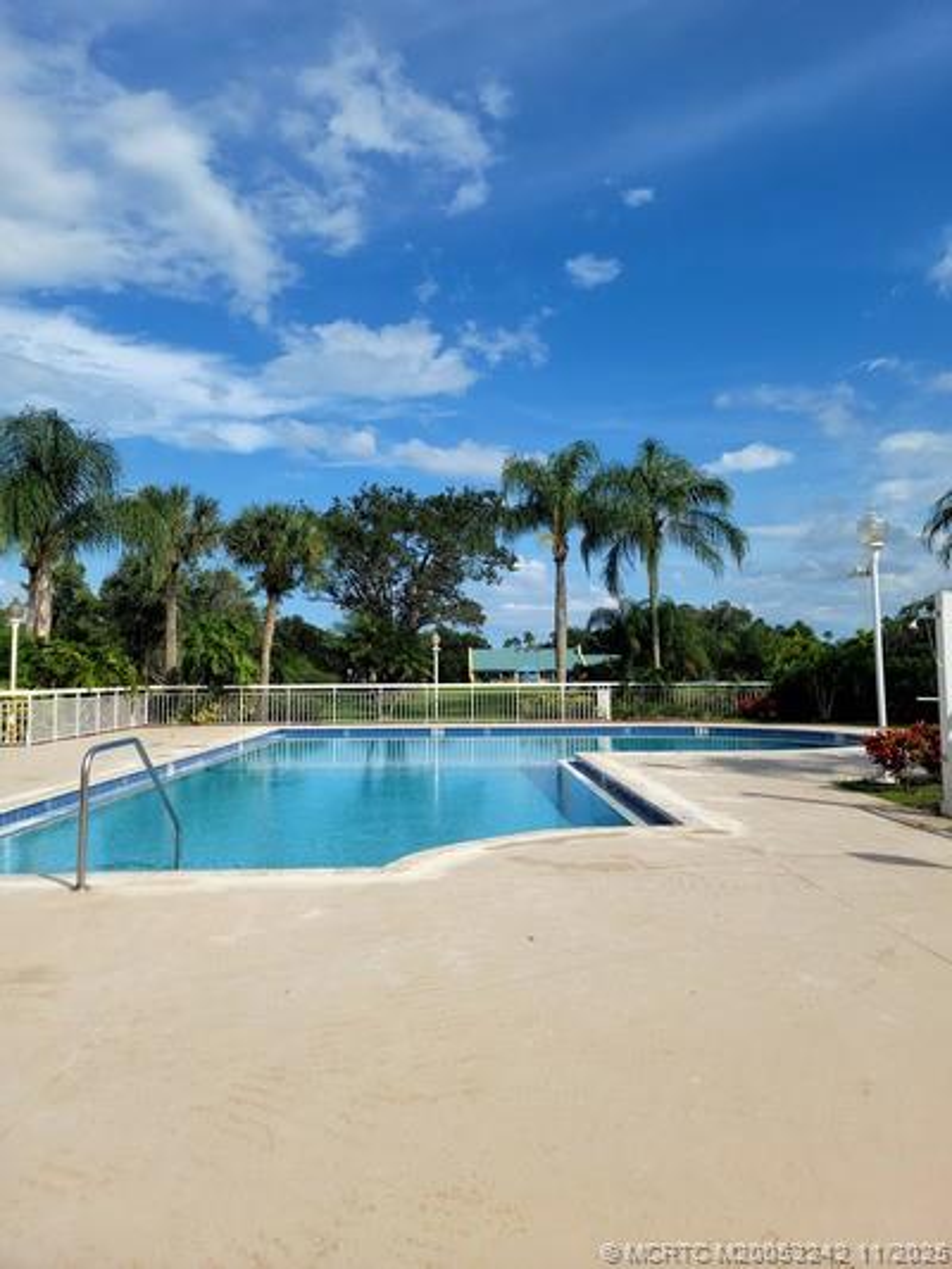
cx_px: 476
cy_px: 634
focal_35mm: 25
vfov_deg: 69.4
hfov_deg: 54.9
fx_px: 916
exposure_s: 1/1737
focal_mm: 7
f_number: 1.8
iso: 20
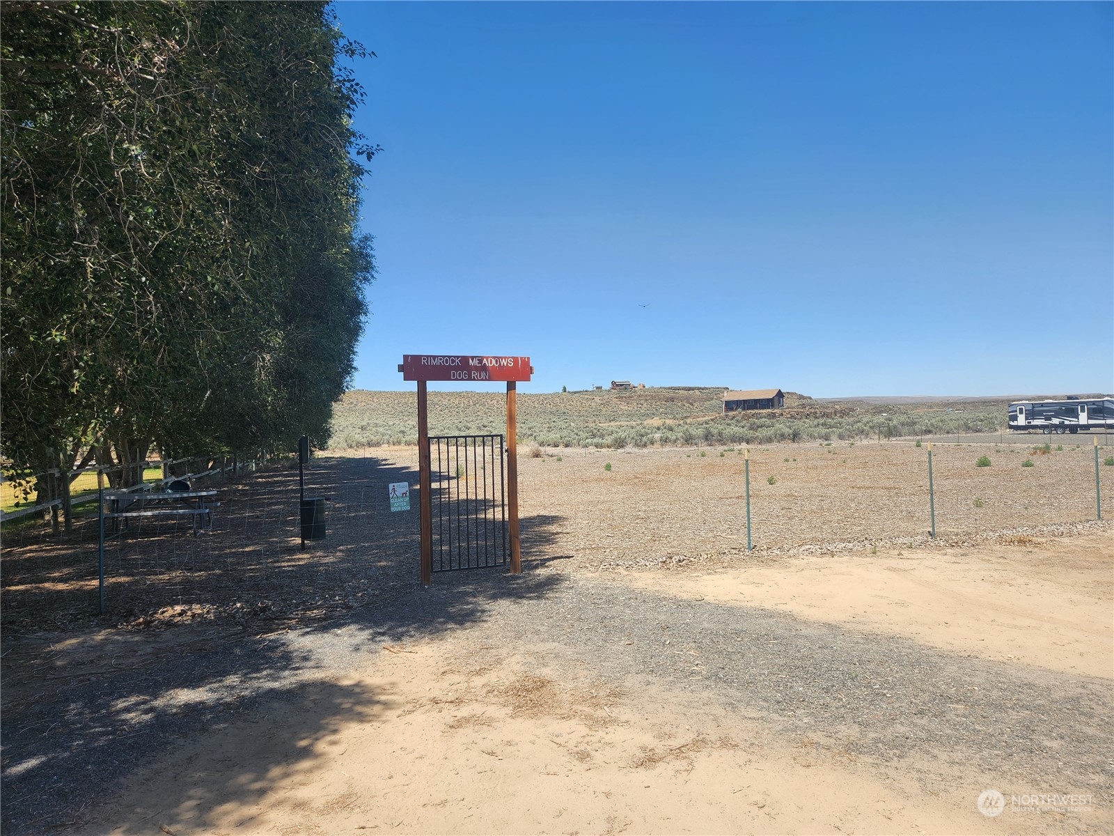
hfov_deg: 73.9
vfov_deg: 58.9
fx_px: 740
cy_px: 418
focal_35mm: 23
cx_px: 557
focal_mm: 5.4
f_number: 1.8
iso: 20
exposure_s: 1/1011
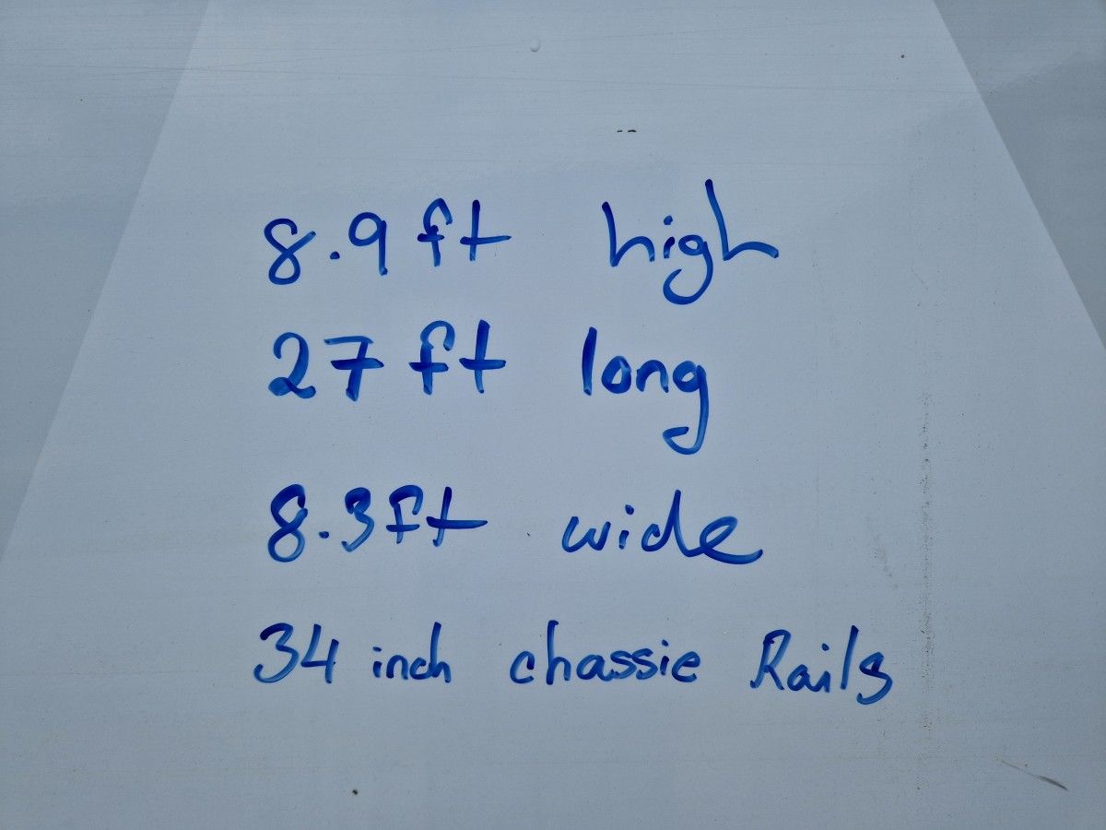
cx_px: 553
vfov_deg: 58.9
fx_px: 735
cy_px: 415
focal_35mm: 23
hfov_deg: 73.9
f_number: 1.8
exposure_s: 1/1476
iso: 50
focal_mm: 5.4
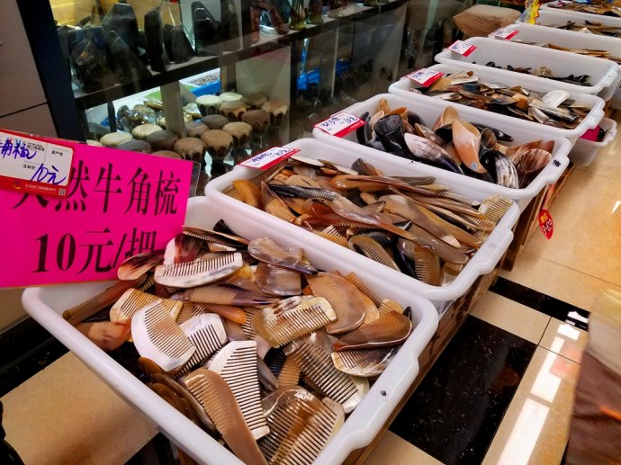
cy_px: 232
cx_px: 310
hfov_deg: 67.3
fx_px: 466
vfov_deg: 53.0
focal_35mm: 26
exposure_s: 1/33
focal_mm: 4.2
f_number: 1.7
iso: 160
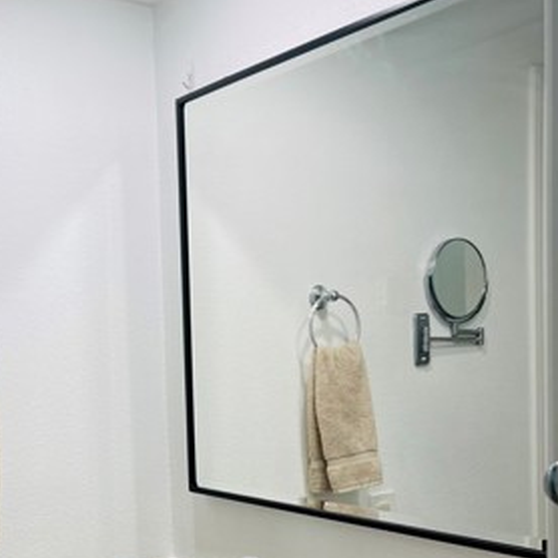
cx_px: 114
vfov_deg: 31.4
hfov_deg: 31.4
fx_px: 967
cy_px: 444
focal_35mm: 53
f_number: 1.5
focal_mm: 5.7
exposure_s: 1/152
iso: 40
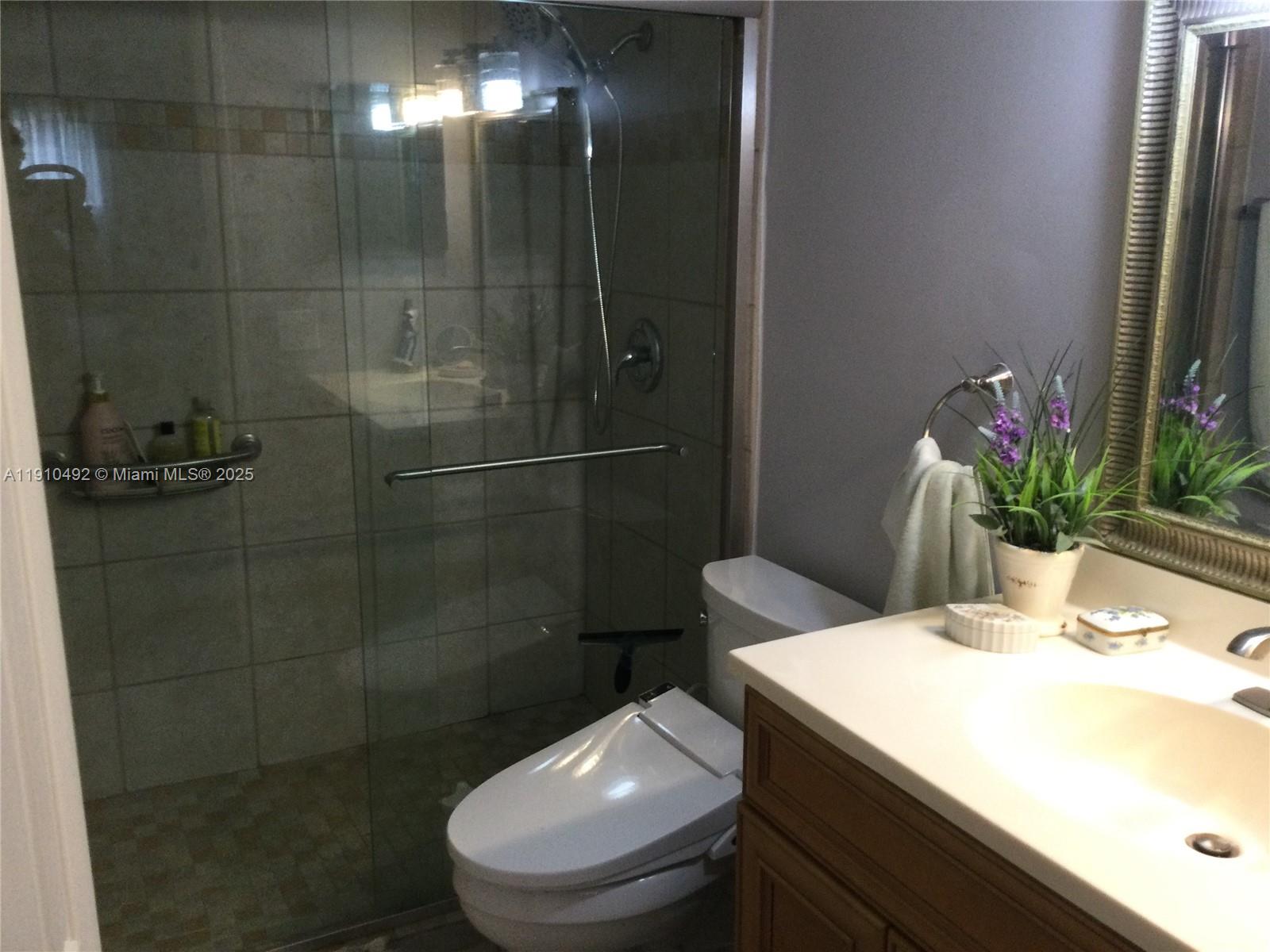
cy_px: 476
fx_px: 1137
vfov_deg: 45.4
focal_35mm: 31
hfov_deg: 58.4
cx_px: 635
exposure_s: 1/30
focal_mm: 3.3
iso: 125
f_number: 2.4
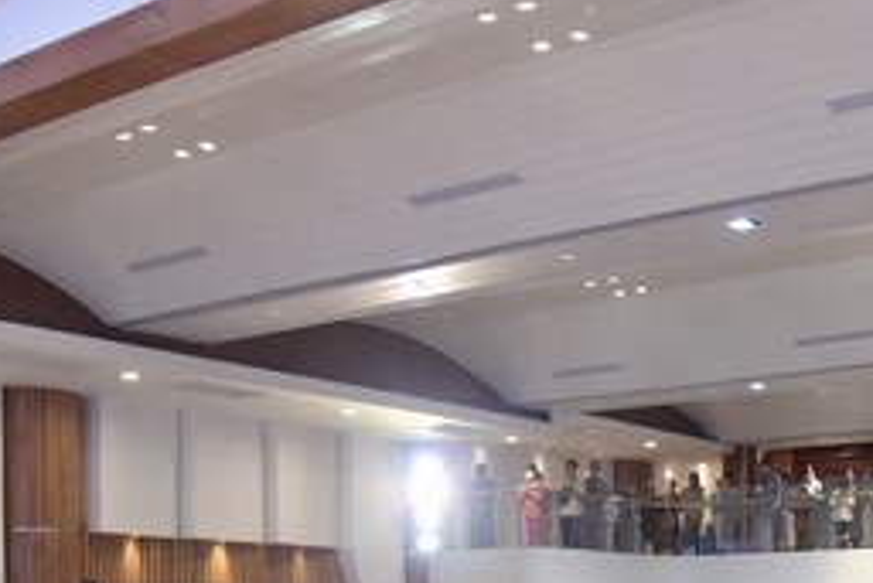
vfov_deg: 20.9
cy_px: 685
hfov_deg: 32.7
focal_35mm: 61
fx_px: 1480
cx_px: 542
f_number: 4.5
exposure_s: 1/125
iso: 1000
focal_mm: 24
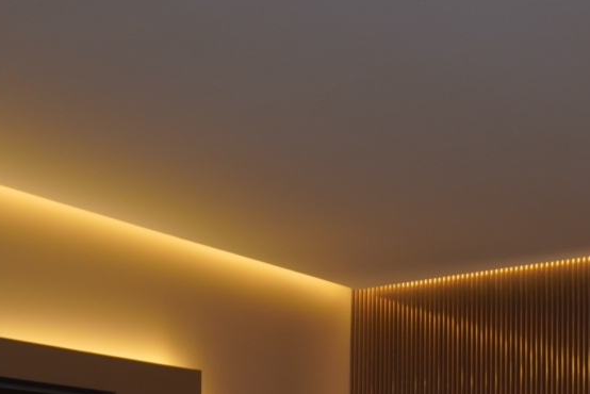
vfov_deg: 18.4
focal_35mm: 70
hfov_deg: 28.6
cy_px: 488
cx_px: 409
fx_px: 1148
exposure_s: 1/60
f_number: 3.5
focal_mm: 16
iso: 320
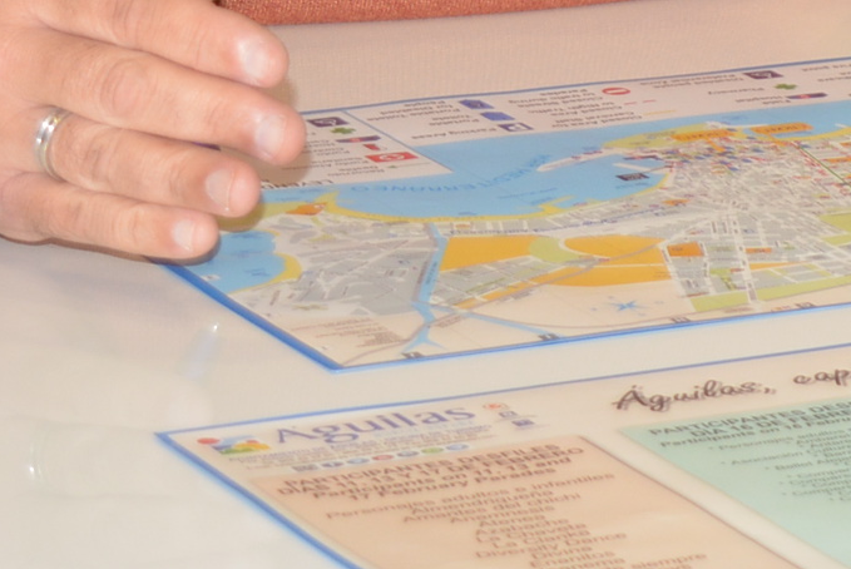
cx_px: 1623
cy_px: -592
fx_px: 5470
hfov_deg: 8.5
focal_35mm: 231
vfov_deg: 5.8
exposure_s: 1/60
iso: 400
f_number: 4.5
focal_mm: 35
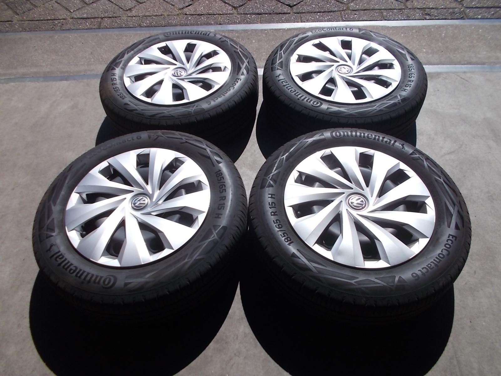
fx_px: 376
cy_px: 188
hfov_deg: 67.3
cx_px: 250
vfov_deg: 53.1
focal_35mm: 26
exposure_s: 1/250
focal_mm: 4.6
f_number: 8
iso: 80
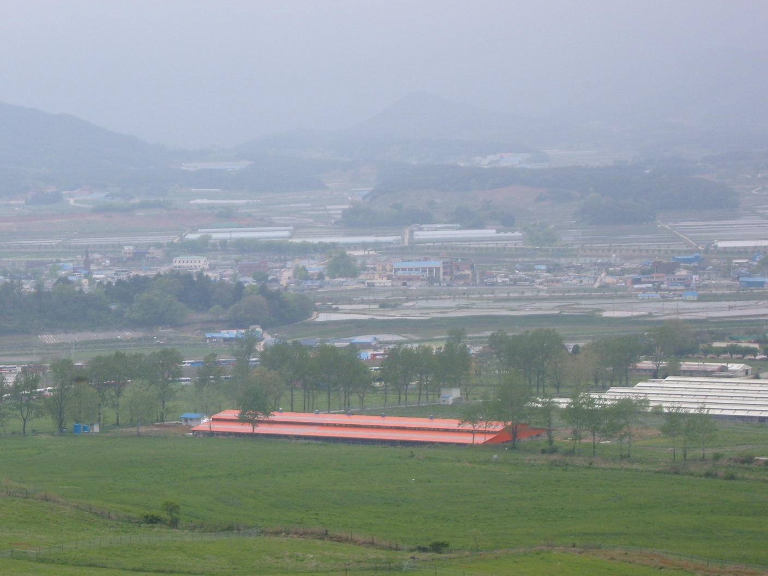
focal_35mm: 153
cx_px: 209
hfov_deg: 12.9
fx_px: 3395
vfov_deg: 9.7
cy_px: 333
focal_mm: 22.2
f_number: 5.1
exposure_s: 1/500
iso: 80
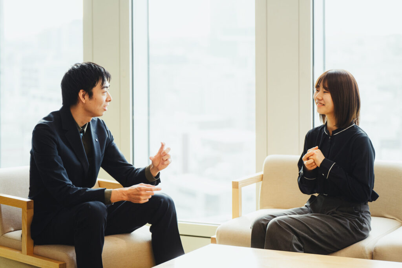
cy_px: 134
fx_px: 1016
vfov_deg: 15.0
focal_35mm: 91
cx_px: 201
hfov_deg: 22.4
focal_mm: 91
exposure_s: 1/320
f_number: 2.8
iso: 400
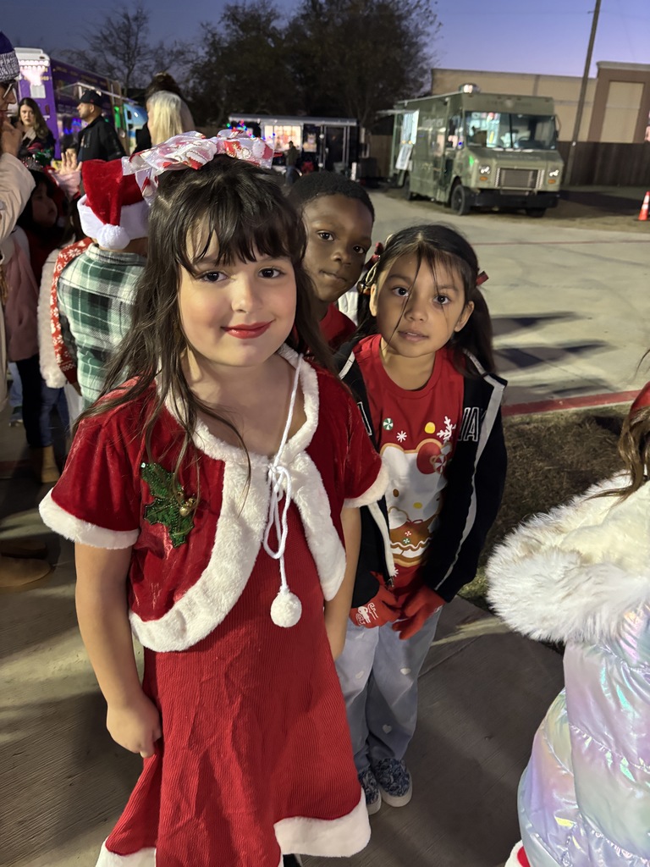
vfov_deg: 67.3
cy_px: 434
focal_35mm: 26
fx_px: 651
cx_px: 325
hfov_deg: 53.1
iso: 640
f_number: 1.6
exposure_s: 1/40
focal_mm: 5.96
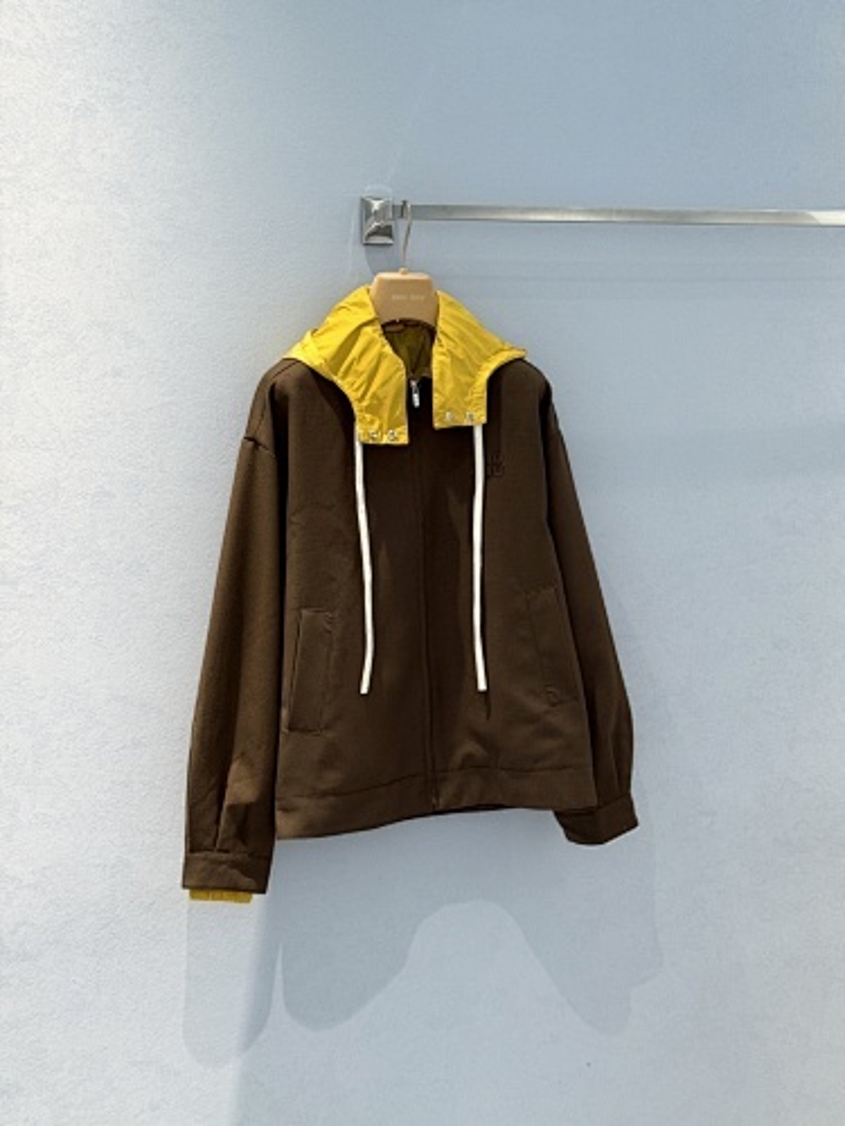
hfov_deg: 30.3
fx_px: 1562
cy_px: 563
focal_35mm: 48
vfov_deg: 39.7
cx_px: 422
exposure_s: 1/119
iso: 100
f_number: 1.78
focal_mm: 6.76
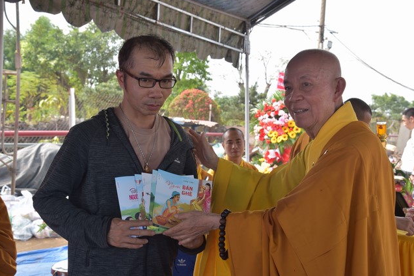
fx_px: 540
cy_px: 137
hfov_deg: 41.9
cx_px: 208
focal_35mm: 47
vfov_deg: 28.6
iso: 400
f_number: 8
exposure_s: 1/250
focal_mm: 46
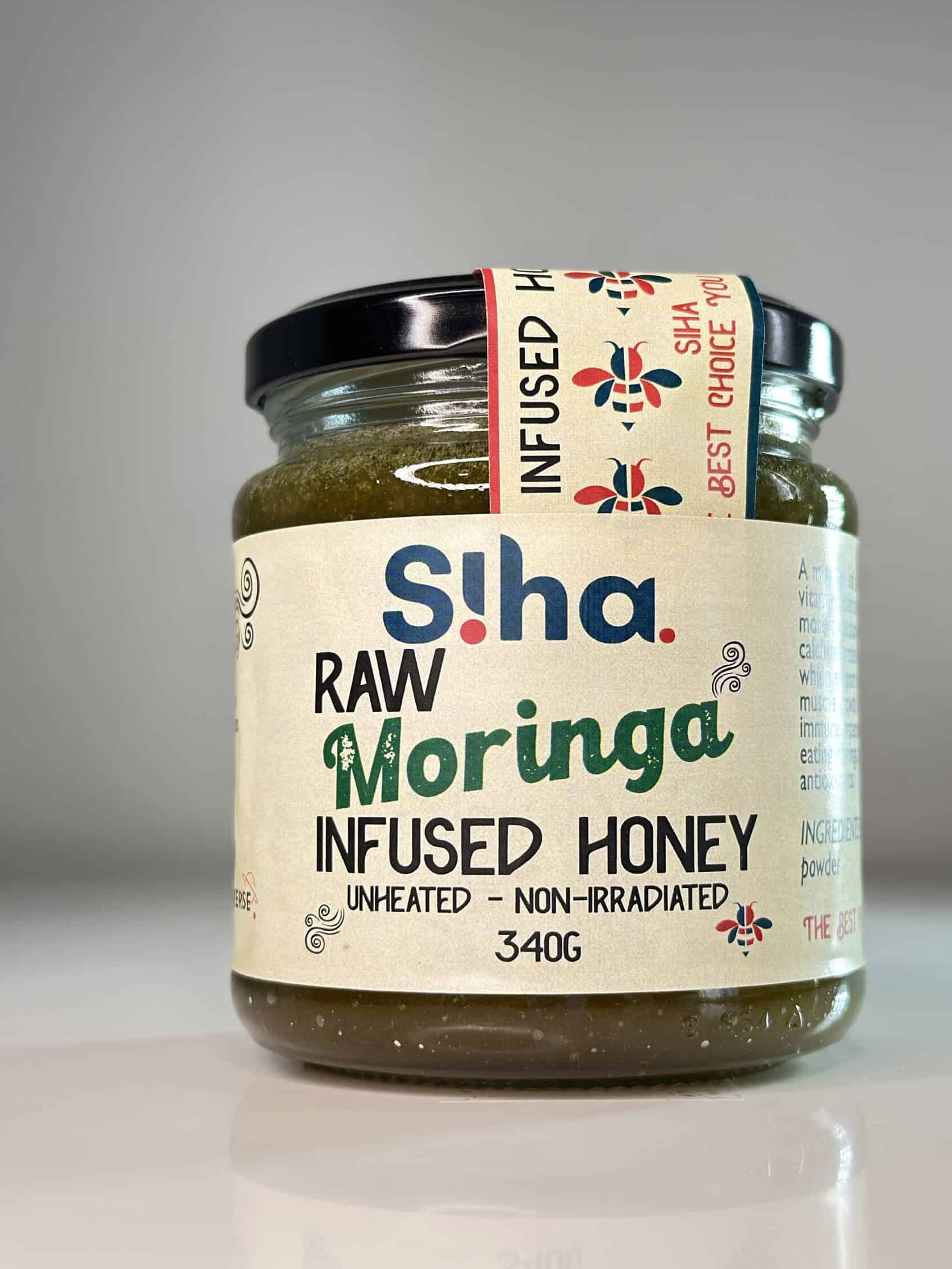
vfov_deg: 34.9
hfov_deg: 26.6
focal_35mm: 55
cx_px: 524
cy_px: 667
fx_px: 2016
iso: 125
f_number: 1.78
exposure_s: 1/70
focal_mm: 6.86
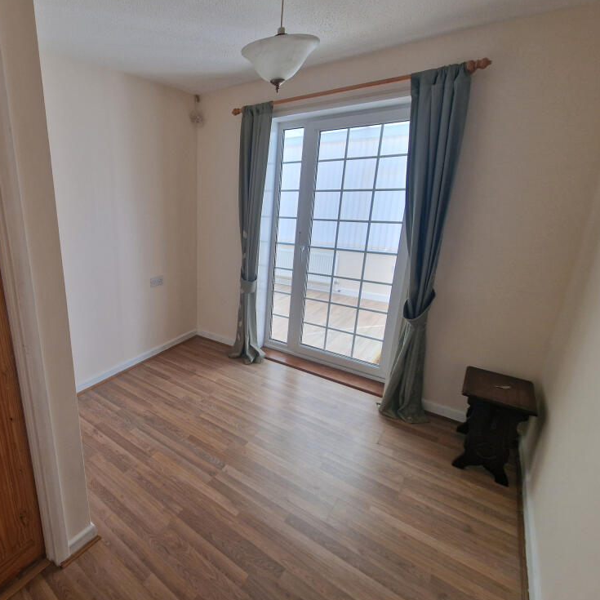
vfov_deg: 87.4
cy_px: 292
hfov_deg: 83.7
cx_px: 189
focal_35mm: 16
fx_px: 314
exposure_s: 1/50
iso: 100
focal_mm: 2.2
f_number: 2.2
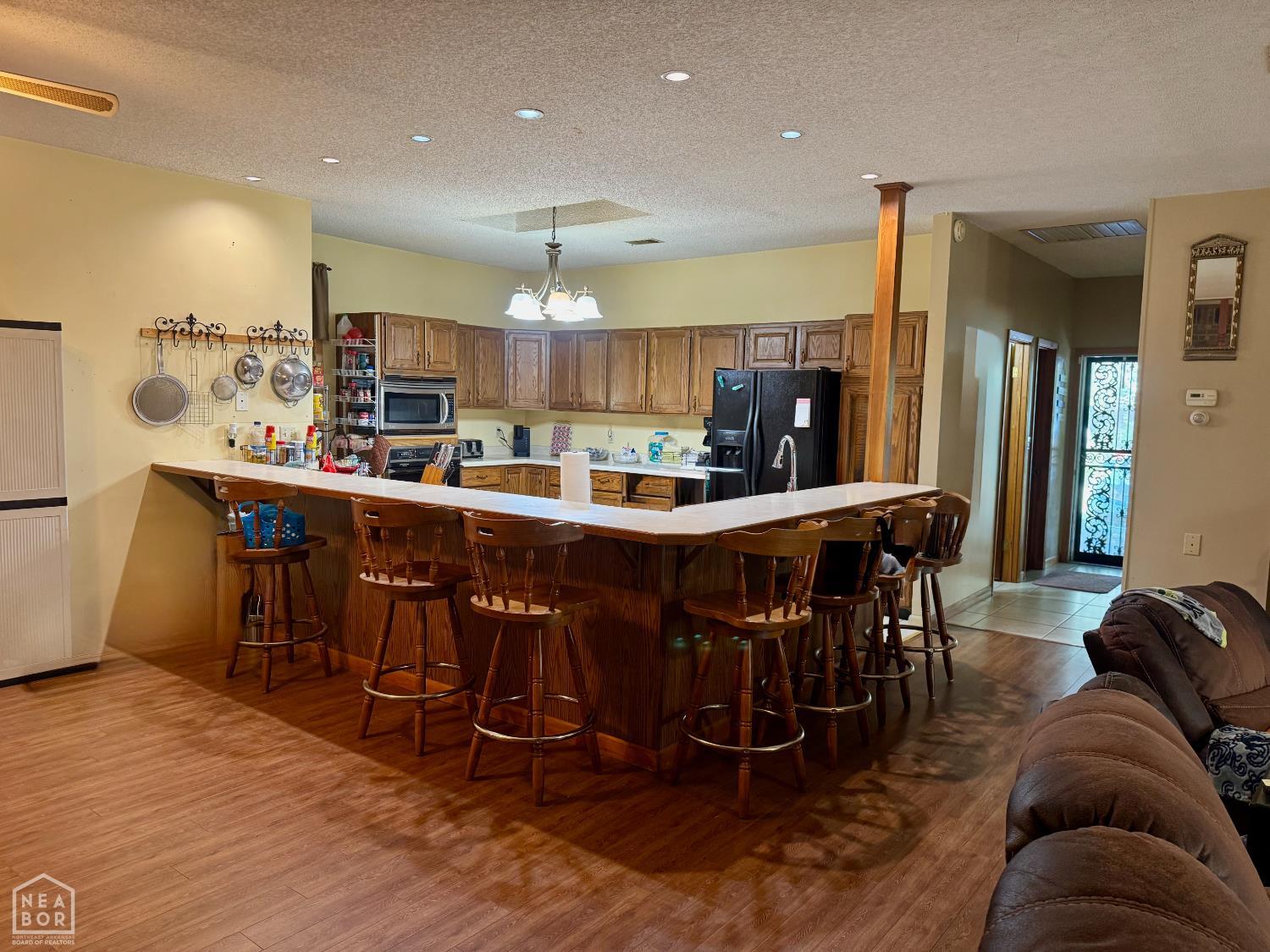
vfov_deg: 56.8
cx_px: 635
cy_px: 476
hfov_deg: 71.6
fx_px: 881
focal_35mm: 24
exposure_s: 1/60
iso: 250
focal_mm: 6.76
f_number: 1.78
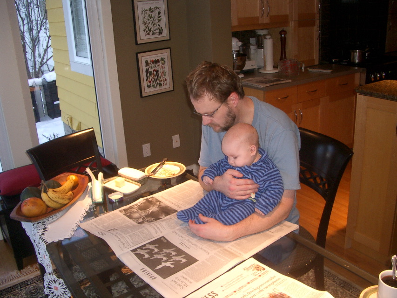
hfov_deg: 52.6
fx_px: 401
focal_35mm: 35
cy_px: 149
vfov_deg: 40.7
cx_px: 198
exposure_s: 1/40
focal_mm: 5.8
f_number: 2.6
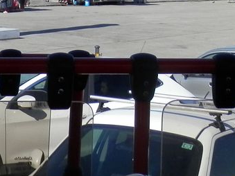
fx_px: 801
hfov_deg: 16.6
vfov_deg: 11.5
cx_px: 43
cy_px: -155
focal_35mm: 118
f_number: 8.7
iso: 80
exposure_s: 1/160
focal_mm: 4.5
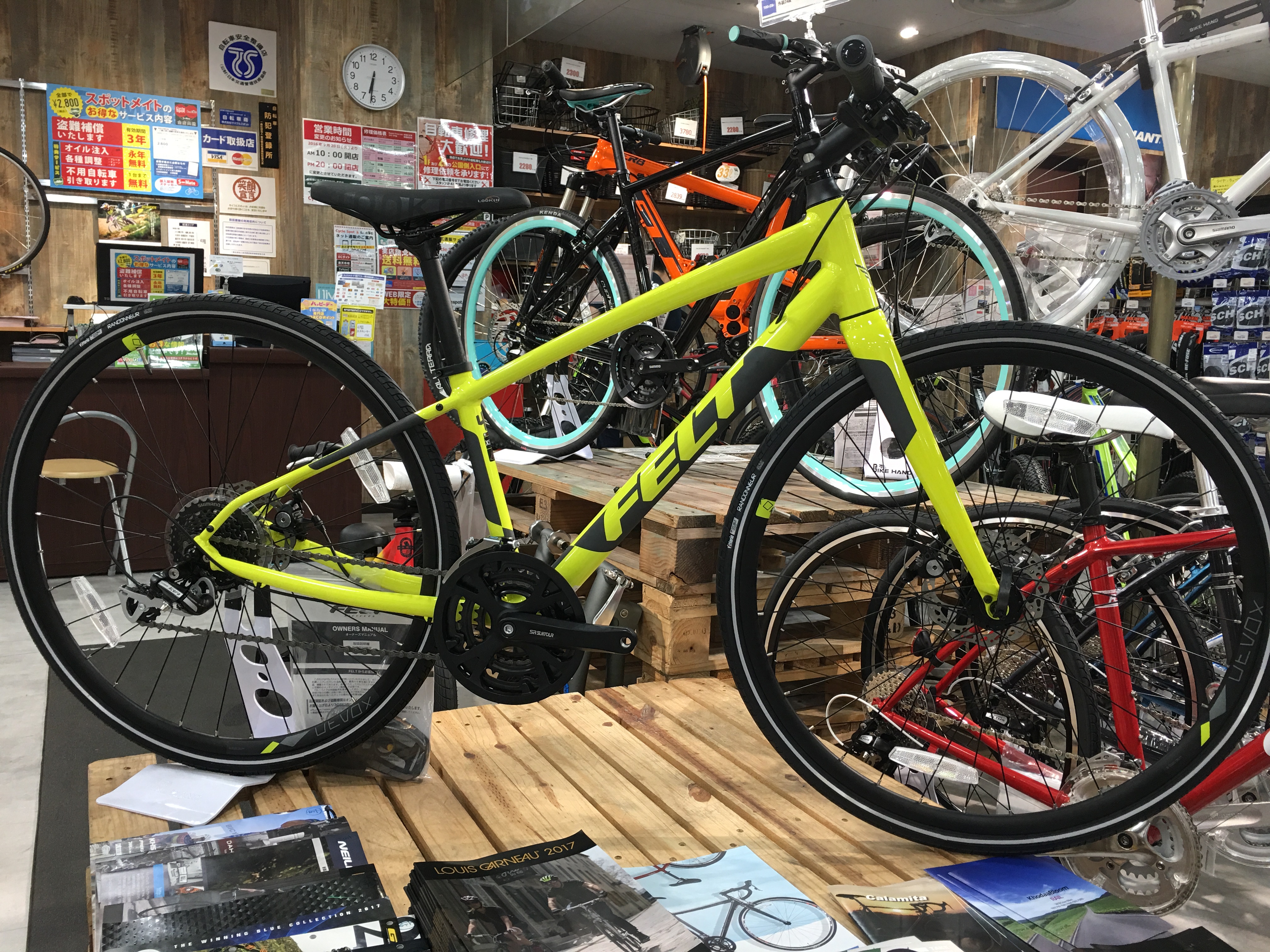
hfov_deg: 61.7
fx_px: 1064
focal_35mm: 29
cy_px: 476
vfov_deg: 48.2
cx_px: 635
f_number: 2.2
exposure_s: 1/30
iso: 32
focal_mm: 4.15
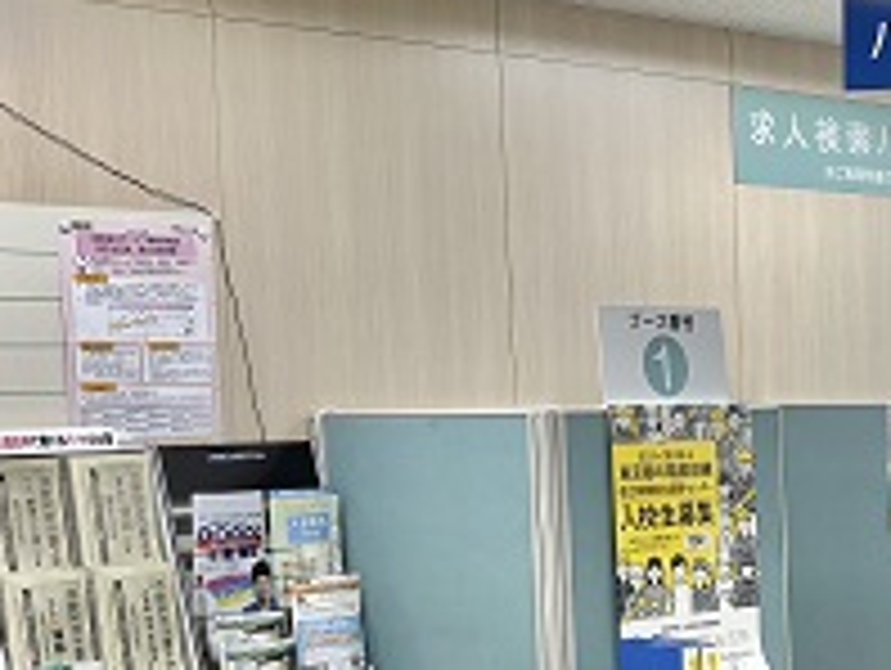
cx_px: 968
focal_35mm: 90
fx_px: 2319
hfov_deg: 20.8
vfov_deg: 16.2
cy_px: 614
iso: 64
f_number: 1.6
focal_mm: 5.96
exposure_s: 1/100
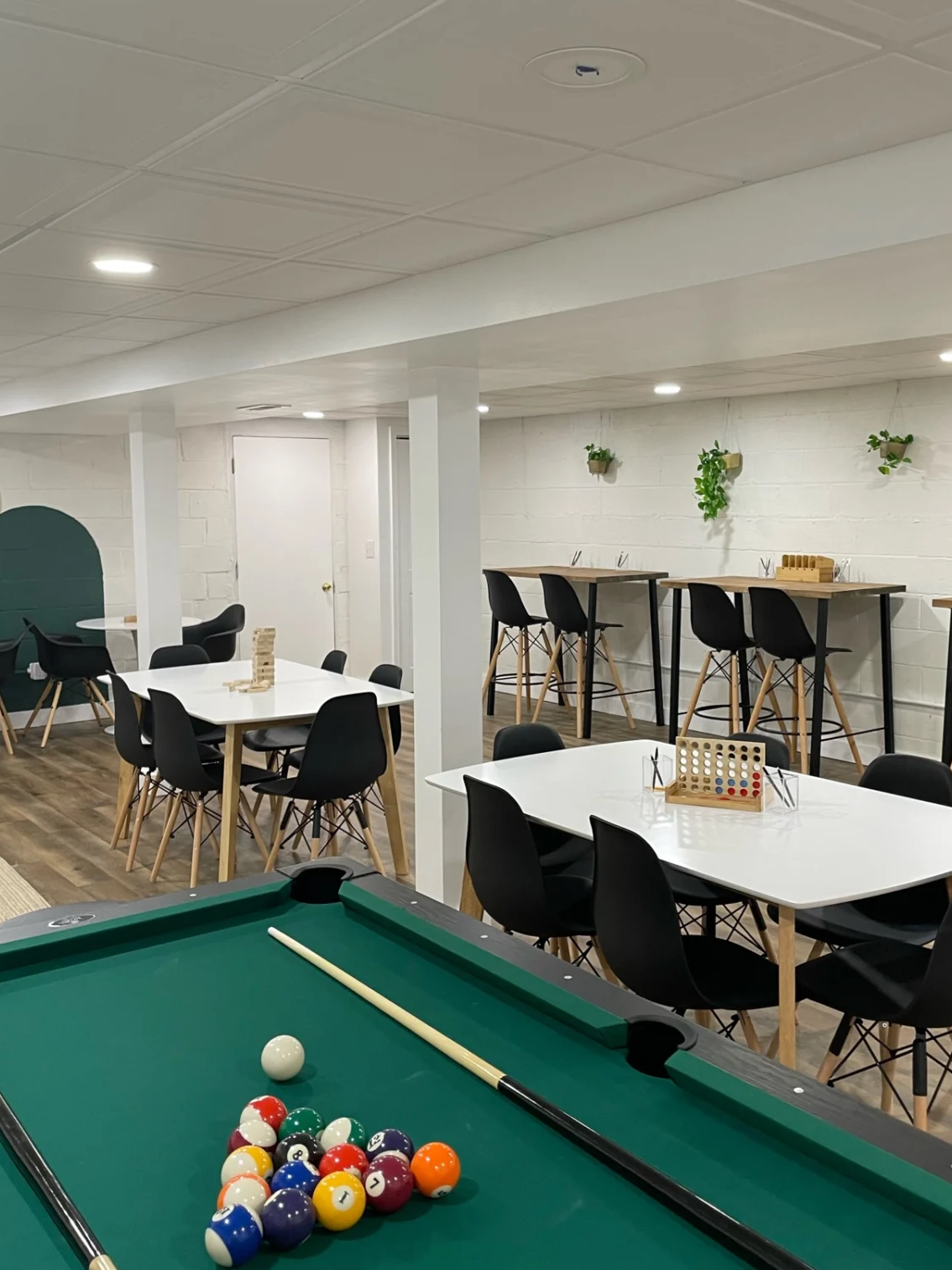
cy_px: 609
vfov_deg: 55.3
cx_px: 532
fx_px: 1211
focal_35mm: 33
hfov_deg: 42.9
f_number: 1.6
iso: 80
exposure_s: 1/60
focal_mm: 4.2
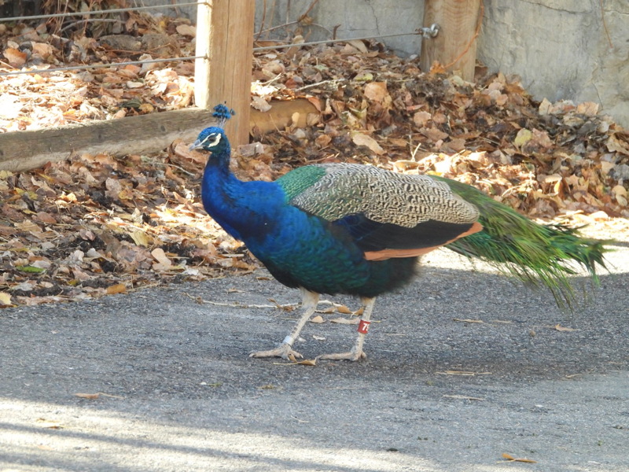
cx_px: 314
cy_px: 236
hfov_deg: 5.0
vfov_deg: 3.7
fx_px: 7268
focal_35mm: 400
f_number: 5
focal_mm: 71.9
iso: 400
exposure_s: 1/125
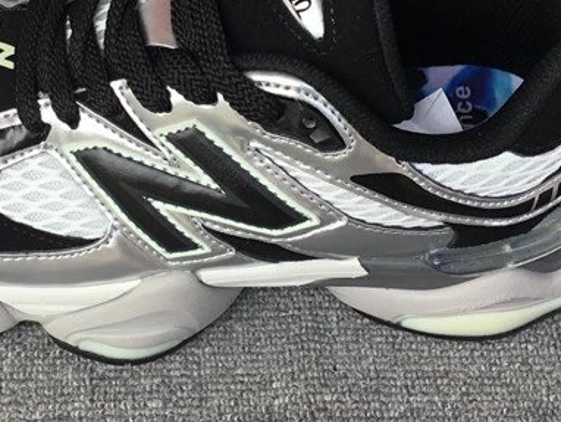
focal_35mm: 73
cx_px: 213
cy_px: 76
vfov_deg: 19.9
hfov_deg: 26.6
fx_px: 1184
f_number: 2.4
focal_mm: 3.3
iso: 25
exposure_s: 1/305
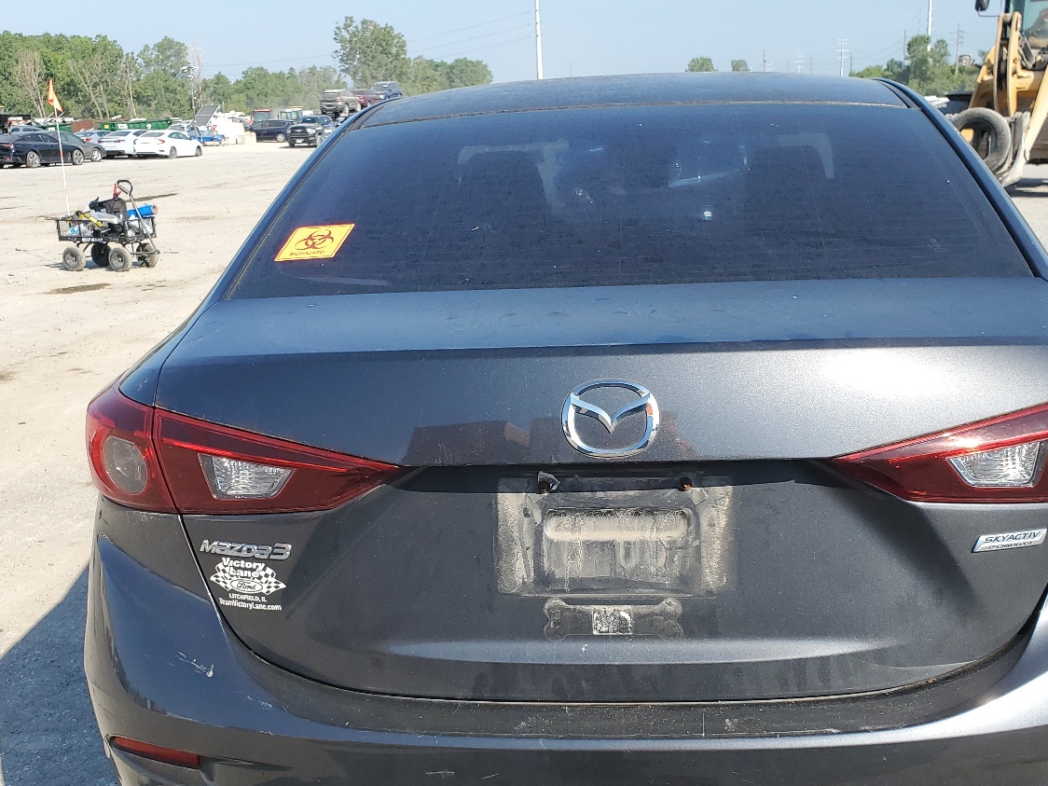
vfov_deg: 38.1
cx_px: 618
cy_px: 545
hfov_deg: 49.9
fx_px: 1120
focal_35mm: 37
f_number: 1.5
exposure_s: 1/909
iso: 50
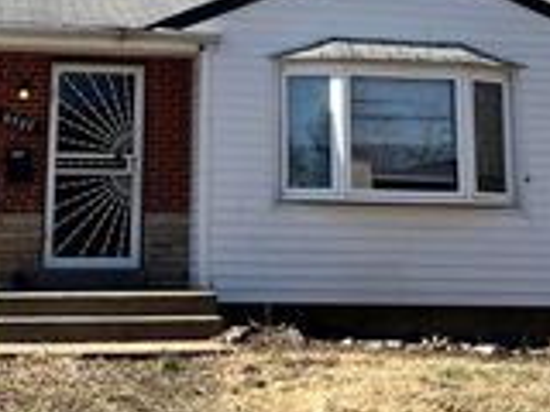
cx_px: 234
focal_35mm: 81
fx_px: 1287
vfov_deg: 17.7
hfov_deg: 24.1
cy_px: -9
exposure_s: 1/2915
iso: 50
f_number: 1.5
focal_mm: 5.7
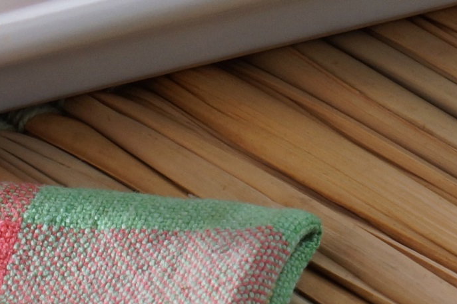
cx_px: 318
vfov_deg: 2.1
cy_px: -405
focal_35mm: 651
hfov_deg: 3.2
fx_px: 8256
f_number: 18
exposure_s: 1/125
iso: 200
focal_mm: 85
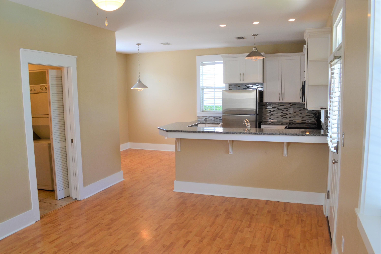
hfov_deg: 67.4
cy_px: 127
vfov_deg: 47.9
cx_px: 190
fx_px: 286
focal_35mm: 27
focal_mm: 18
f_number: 7.1
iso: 400
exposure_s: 1/40
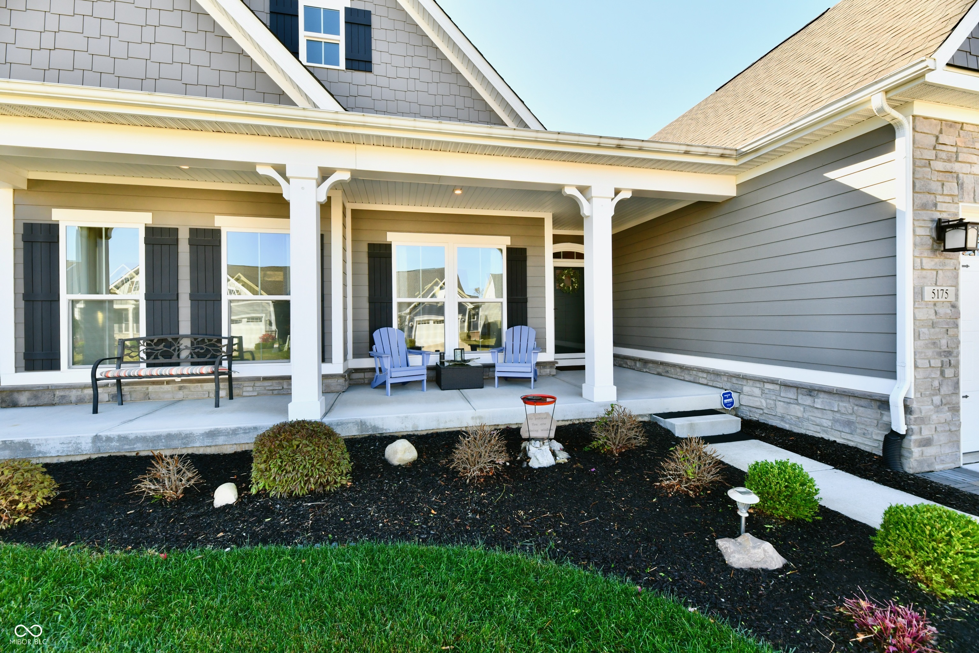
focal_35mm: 14
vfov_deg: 81.2
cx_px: 490
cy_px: 326
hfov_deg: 104.3
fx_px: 381
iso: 640
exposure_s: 1/320
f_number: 9
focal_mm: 14
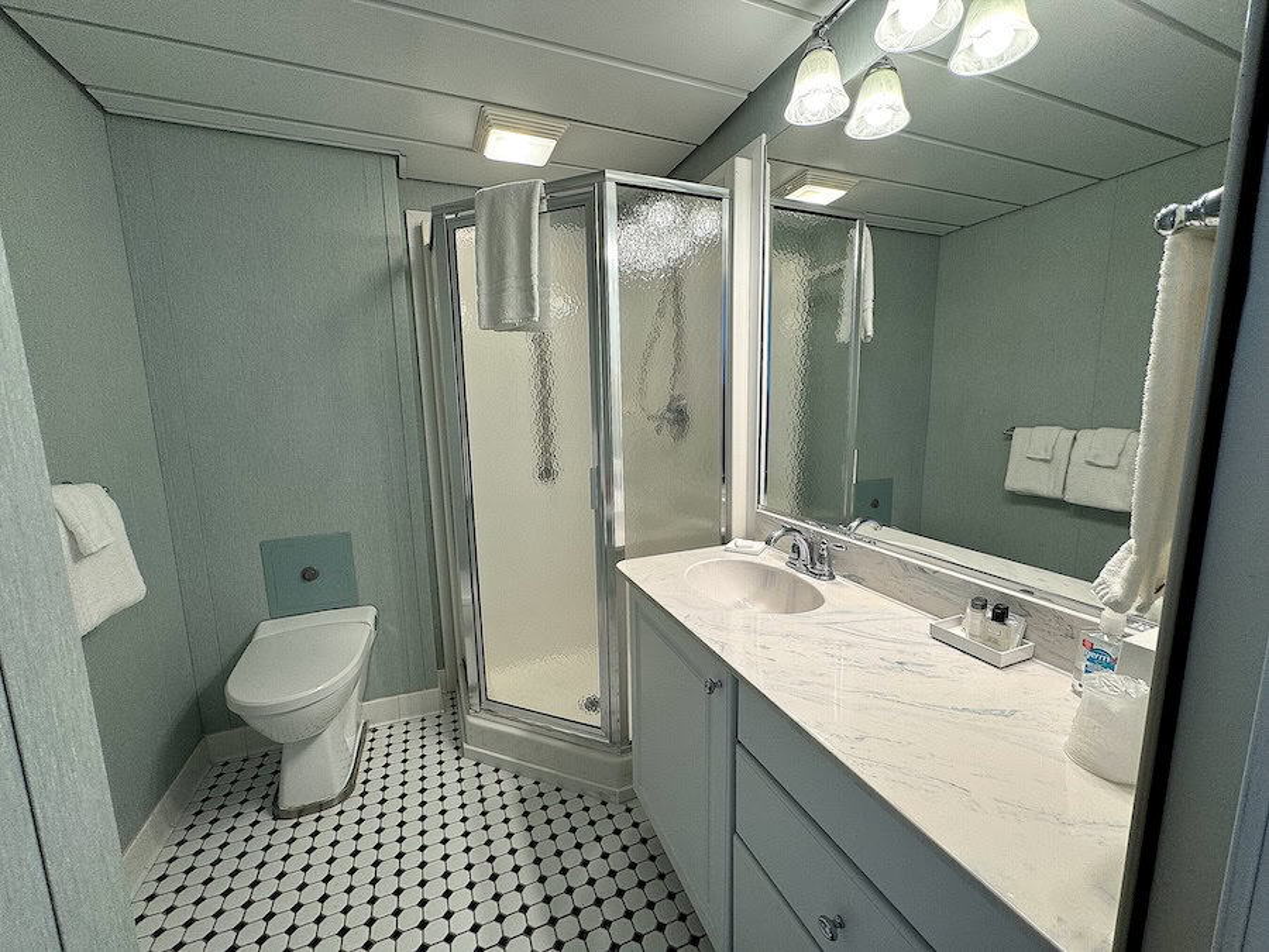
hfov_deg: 102.1
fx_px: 513
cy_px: 476
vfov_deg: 85.7
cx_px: 634
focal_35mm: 14
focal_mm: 2.2
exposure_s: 1/120
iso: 125
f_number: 2.2
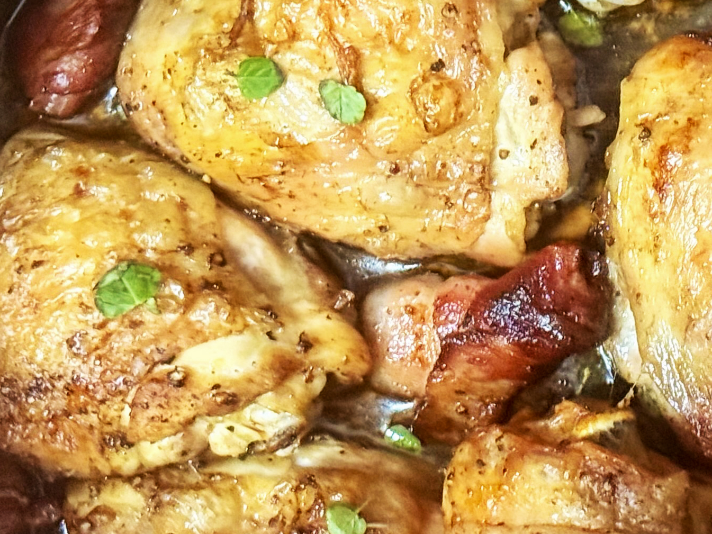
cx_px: 655
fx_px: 2057
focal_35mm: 100
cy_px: 153
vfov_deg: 14.8
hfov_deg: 19.3
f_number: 1.78
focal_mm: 6.76
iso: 500
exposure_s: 1/25
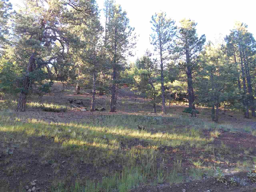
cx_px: 128
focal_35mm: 26
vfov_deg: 53.0
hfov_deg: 67.3
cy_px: 96
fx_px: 192
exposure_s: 1/30
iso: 80
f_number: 3.4
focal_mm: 4.7
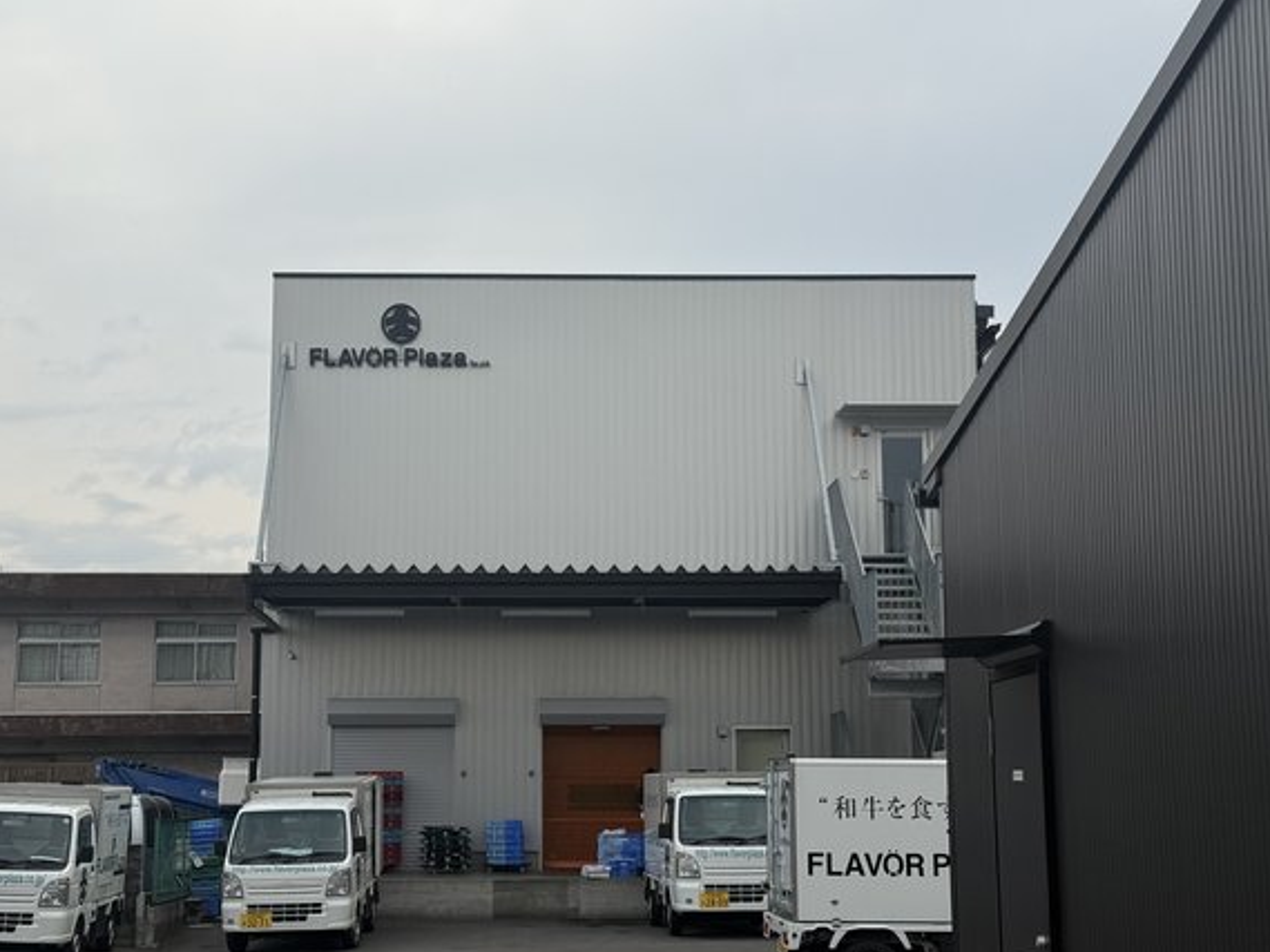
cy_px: 464
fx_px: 1982
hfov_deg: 35.5
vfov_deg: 27.0
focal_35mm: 54
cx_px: 585
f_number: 1.78
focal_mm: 6.76
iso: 64
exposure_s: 1/4878
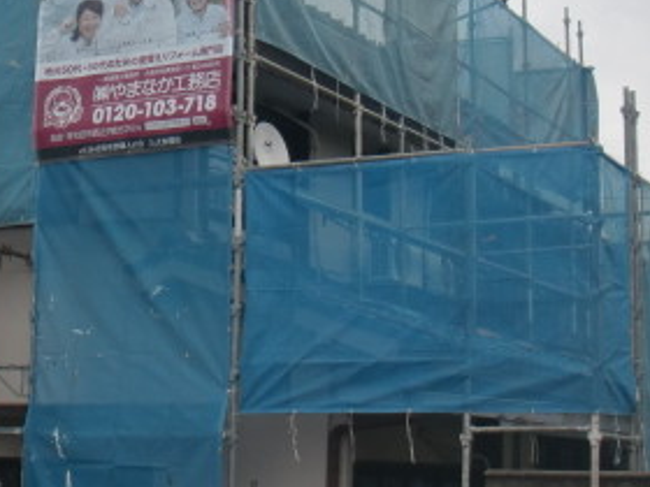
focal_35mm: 87
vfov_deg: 17.0
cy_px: 264
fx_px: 1634
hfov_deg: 22.2
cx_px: 116
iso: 64
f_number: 3.9
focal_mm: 6.66
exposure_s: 1/640
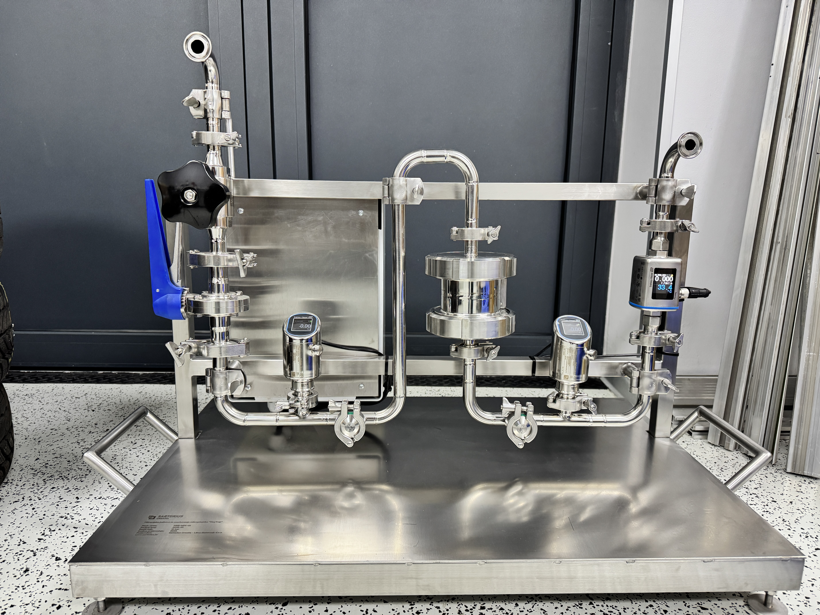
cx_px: 410
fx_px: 569
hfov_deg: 71.6
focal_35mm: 24
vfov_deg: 56.8
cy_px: 308
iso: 320
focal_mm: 6.76
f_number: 1.78
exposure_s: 1/50
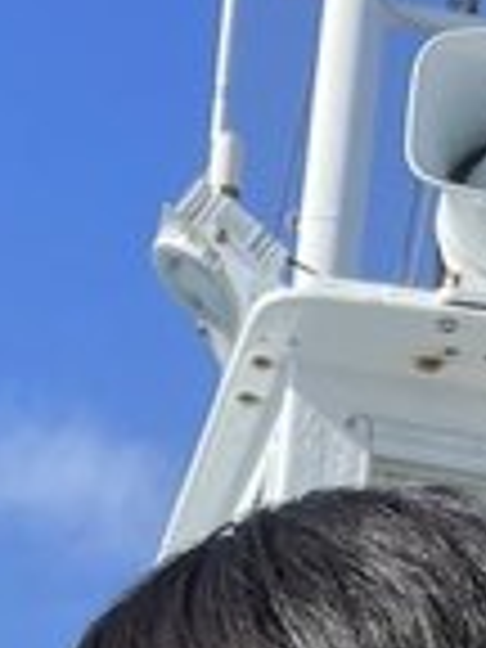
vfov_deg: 10.8
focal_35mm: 154
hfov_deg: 9.6
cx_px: 158
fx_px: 2883
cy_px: 1580
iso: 32
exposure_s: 1/2747
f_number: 1.6
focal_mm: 4.2
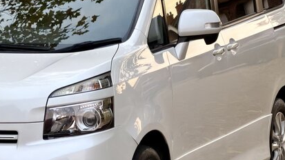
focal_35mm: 211
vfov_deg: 5.7
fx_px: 1594
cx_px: 72
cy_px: 110
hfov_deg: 10.2
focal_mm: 16.89
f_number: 2.8
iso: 640
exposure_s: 1/73
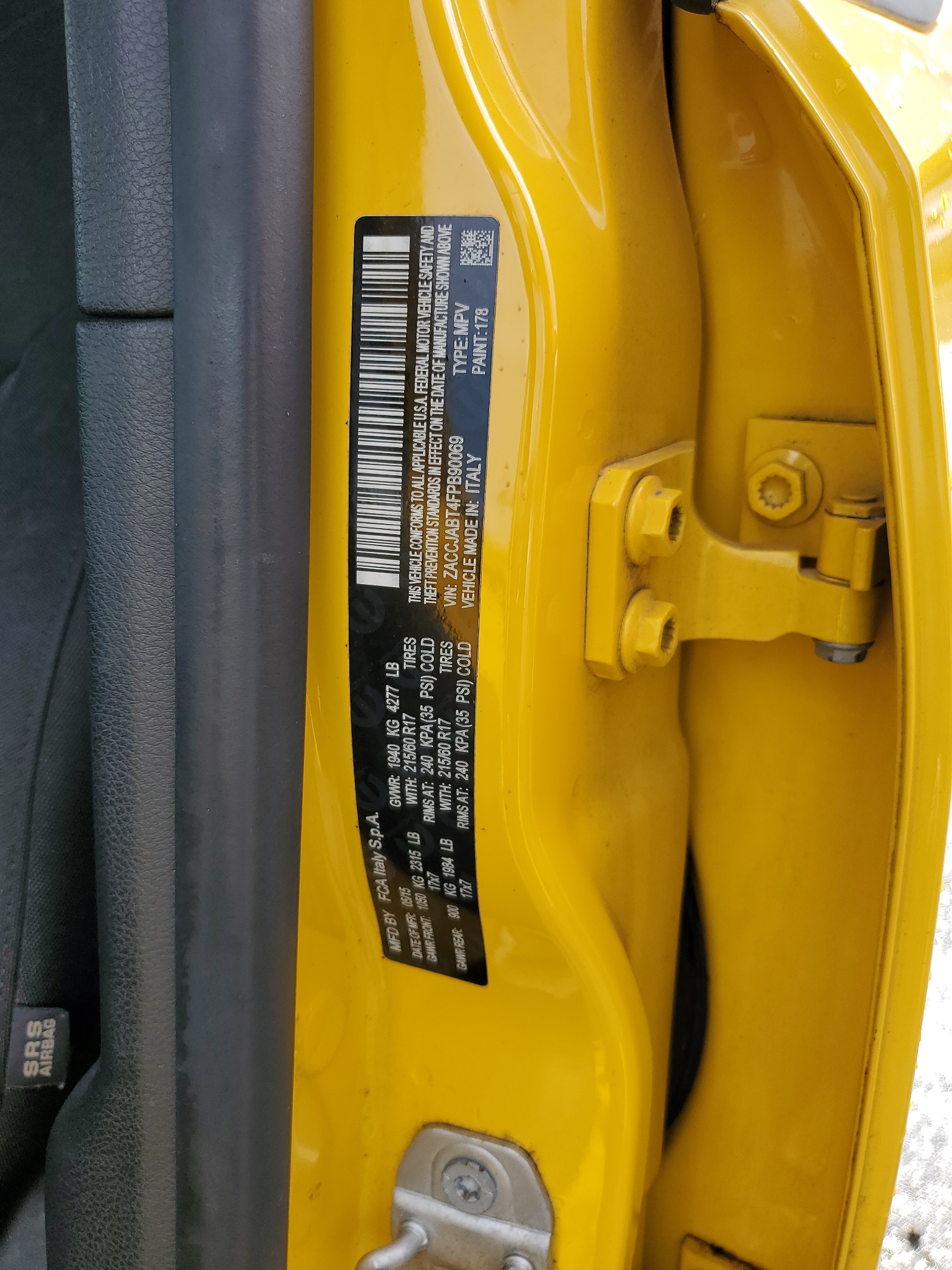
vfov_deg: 67.3
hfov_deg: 53.1
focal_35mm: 26
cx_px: 476
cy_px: 635
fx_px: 953
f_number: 1.5
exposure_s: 1/833
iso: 50
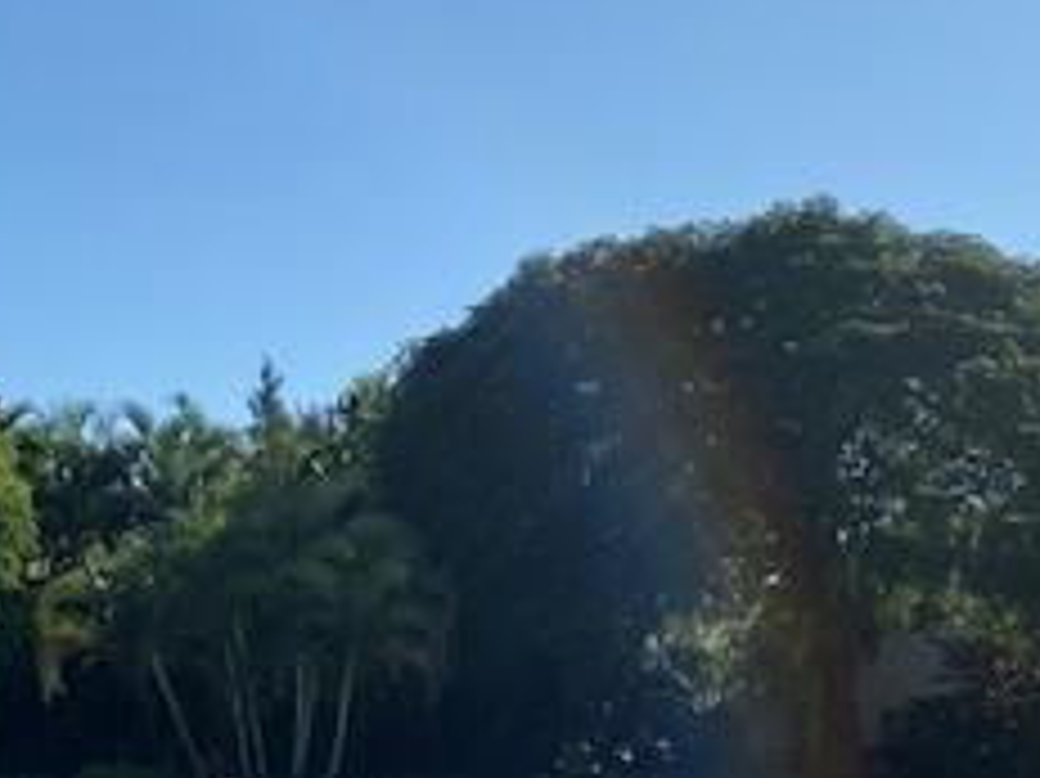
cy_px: 666
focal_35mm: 72
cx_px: 9
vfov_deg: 20.1
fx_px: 2162
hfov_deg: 25.7
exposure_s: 1/3311
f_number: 1.8
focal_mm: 4.25
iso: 32
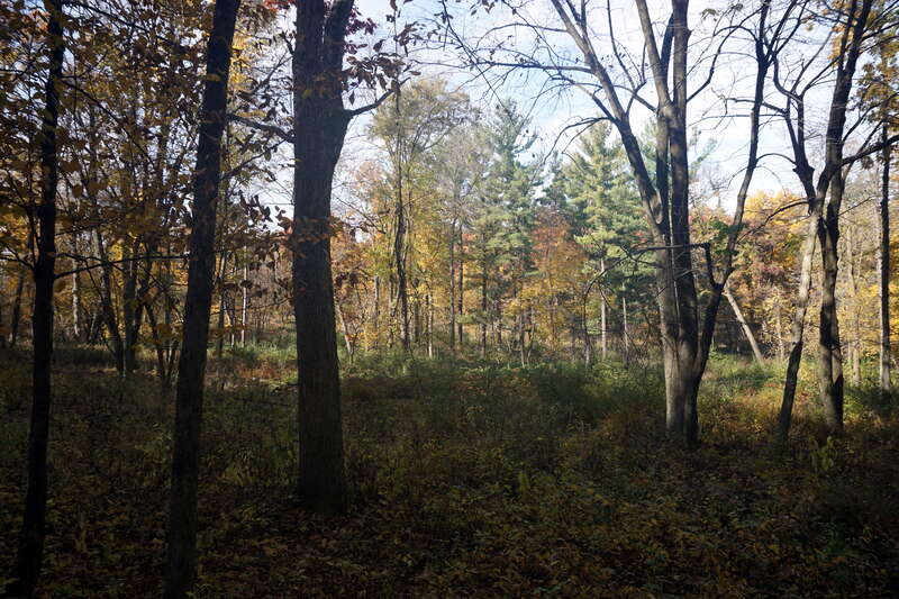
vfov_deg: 53.1
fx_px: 599
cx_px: 450
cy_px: 300
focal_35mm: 24
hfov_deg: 73.8
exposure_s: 1/80
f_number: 6.3
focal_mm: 16
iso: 100
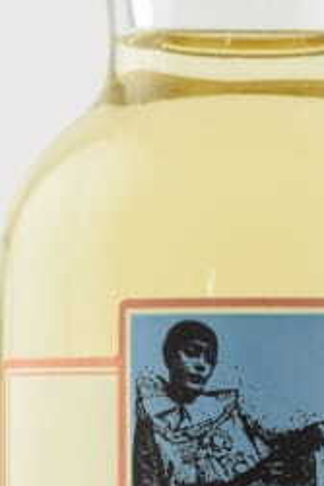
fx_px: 3312
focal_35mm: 245
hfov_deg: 5.6
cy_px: 397
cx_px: 226
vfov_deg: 8.4
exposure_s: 1/15
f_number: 10
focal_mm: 40
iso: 100
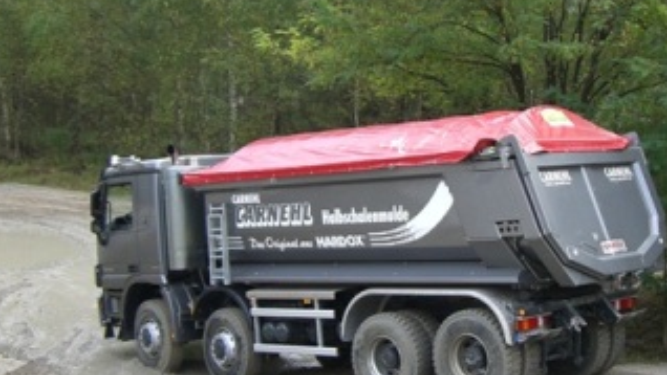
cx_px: 443
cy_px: 191
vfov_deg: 16.1
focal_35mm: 75
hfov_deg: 28.0
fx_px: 1327
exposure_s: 1/250
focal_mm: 6.2
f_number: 2.7
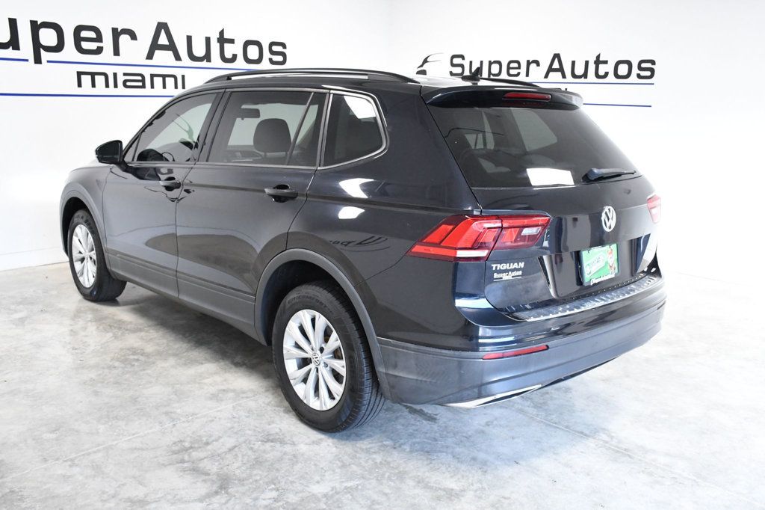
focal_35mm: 34
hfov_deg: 55.8
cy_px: 255
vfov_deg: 38.9
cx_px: 382
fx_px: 722
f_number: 7.1
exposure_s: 1/160
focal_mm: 23
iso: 2500
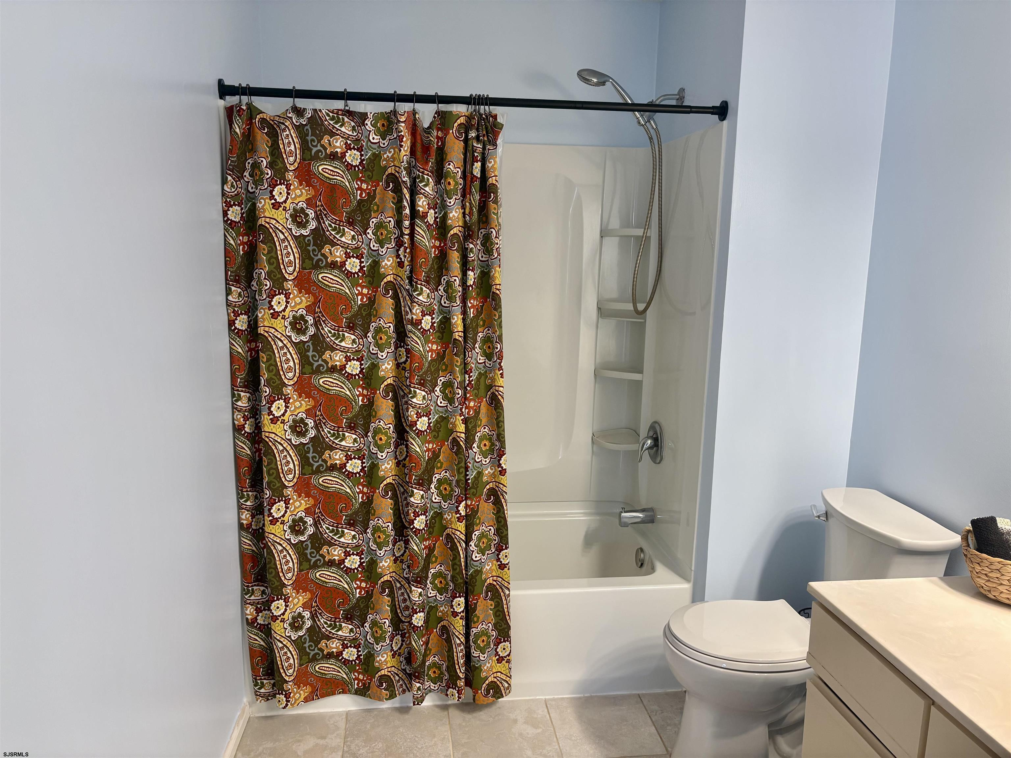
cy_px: 379
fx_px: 759
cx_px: 506
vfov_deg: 53.1
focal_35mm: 26
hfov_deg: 67.3
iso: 125
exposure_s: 1/120
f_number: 1.6
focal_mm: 5.96
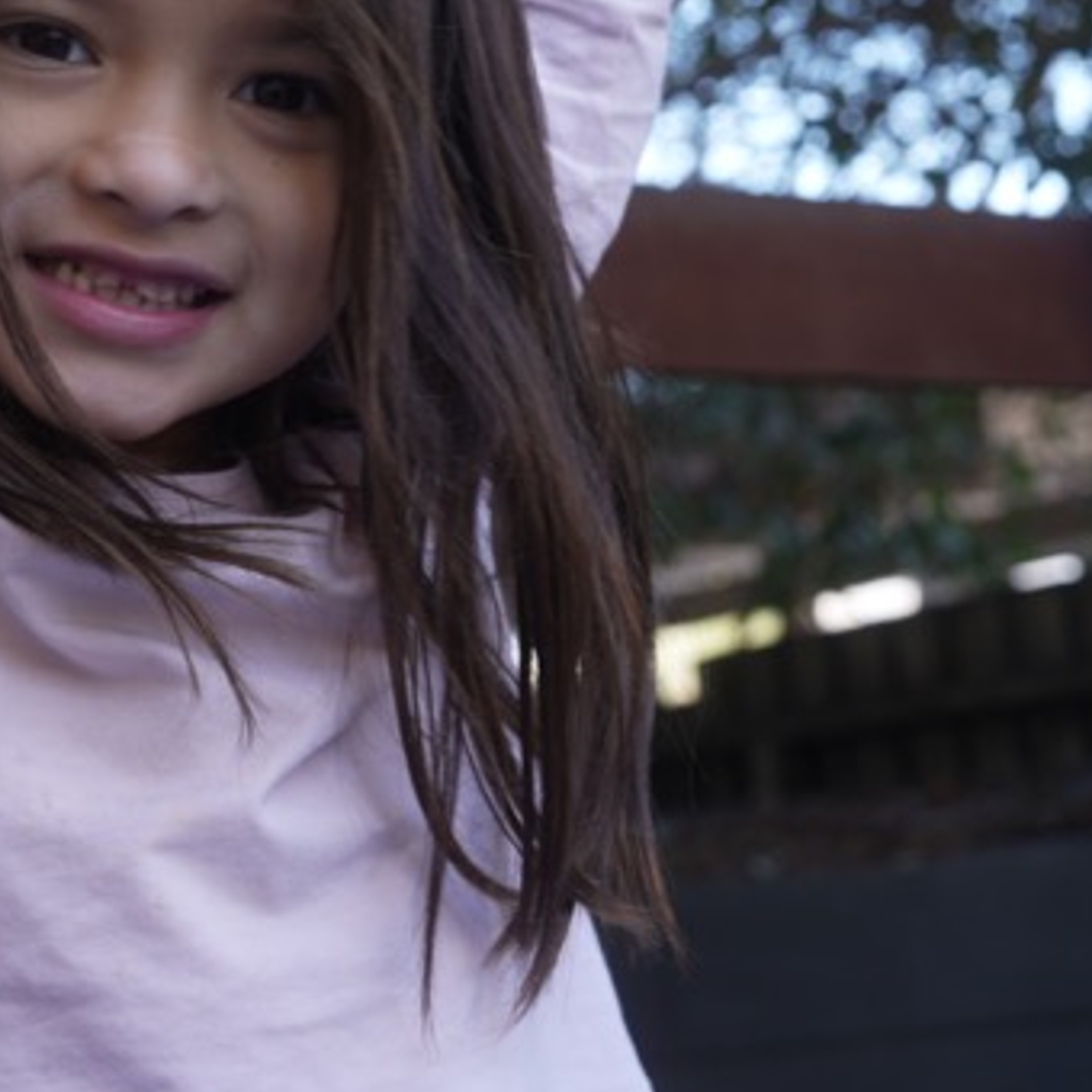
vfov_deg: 18.2
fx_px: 3391
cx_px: 254
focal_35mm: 95
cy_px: 247
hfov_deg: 18.2
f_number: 5.6
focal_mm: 38
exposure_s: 1/50
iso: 160
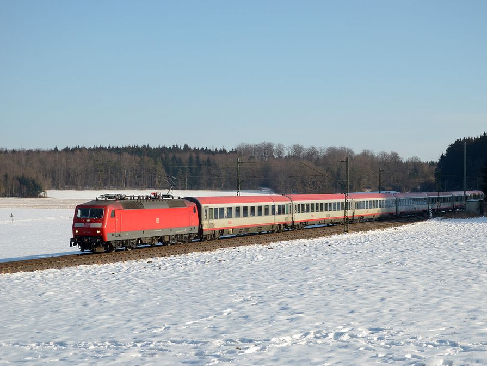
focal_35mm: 79
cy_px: 182
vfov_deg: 18.7
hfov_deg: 24.7
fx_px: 1112
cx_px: 276
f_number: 8
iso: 200
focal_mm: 48
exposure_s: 1/500
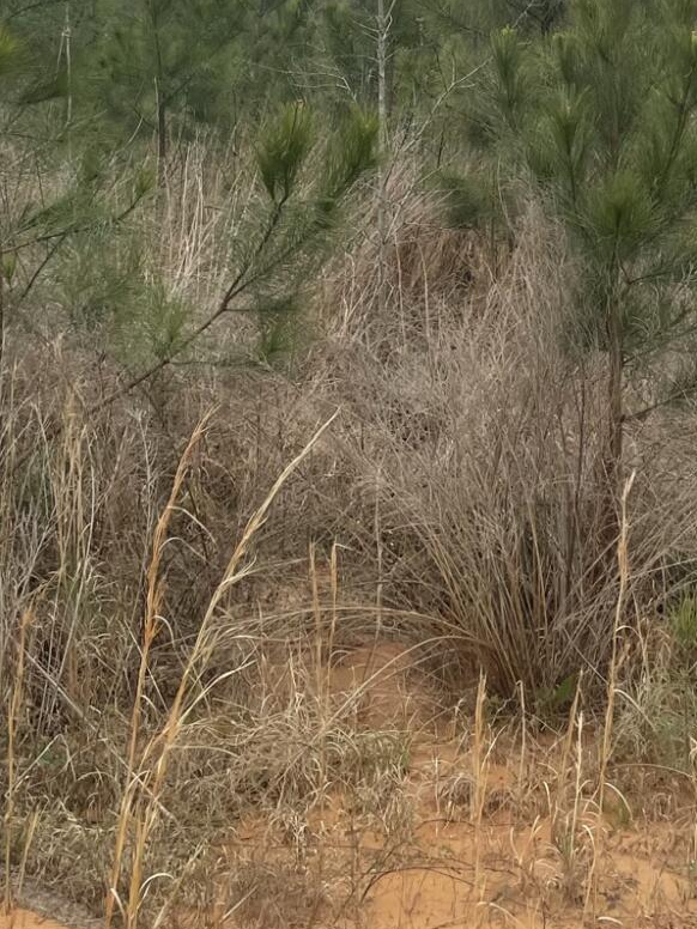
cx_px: 496
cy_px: -69
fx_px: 1799
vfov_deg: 26.8
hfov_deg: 21.8
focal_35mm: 67
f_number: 1.6
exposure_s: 1/3205
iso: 32
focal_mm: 4.2
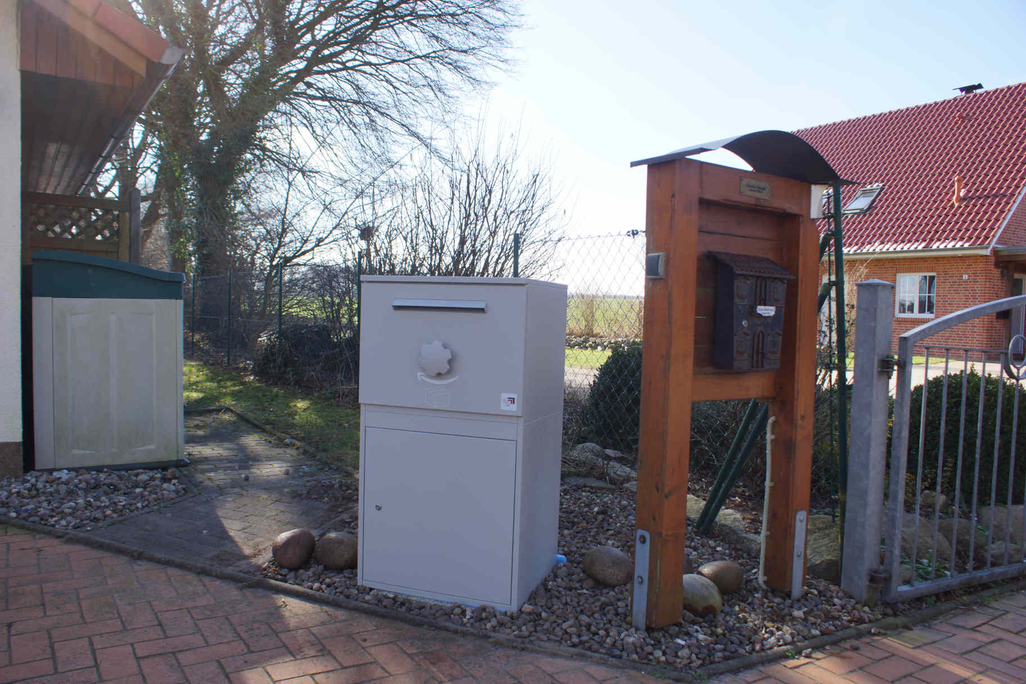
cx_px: 513
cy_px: 342
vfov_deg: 47.9
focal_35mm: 27
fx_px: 769
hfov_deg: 67.4
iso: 100
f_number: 5
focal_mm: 18
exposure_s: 1/250
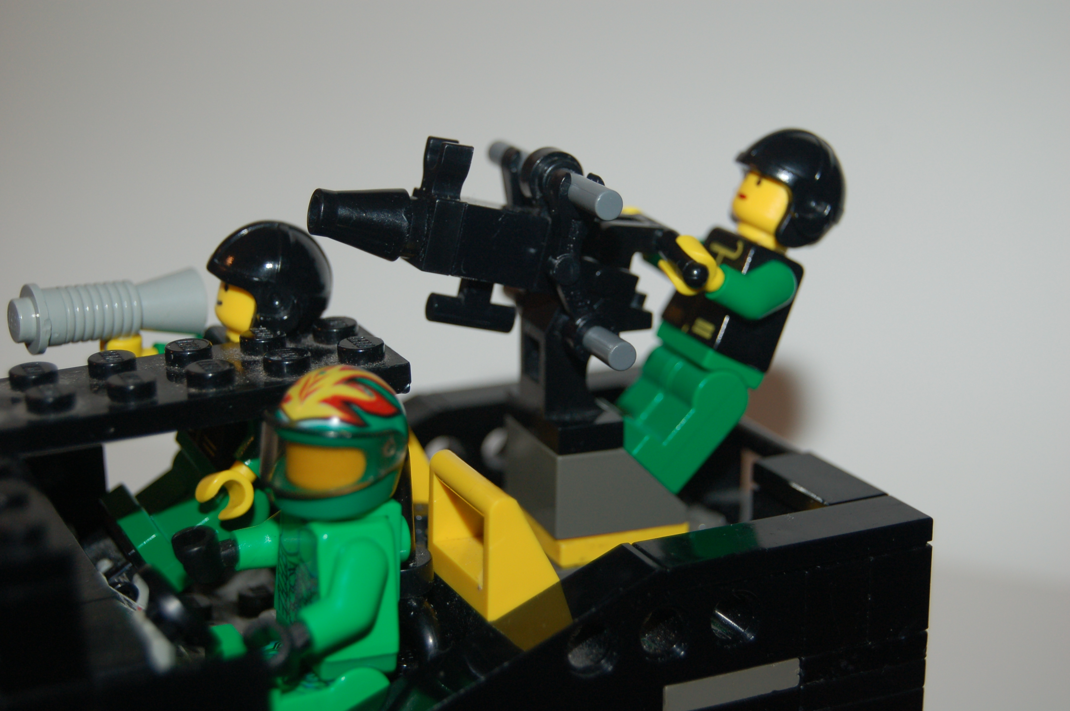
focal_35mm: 69
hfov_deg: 29.3
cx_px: 535
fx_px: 2049
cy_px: 356
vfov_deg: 19.7
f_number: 5.3
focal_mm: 46
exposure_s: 1/60
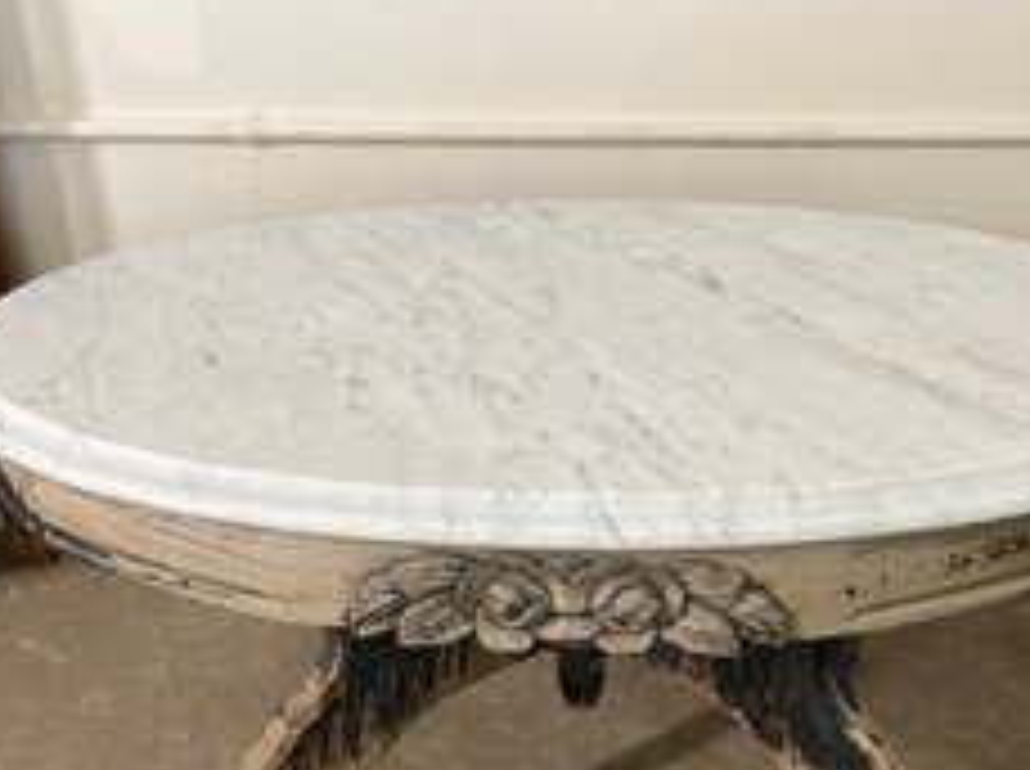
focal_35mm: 42
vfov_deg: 33.7
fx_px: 1248
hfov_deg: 44.9
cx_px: 528
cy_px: 556
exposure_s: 1/60
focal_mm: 3.99
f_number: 1.8
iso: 160
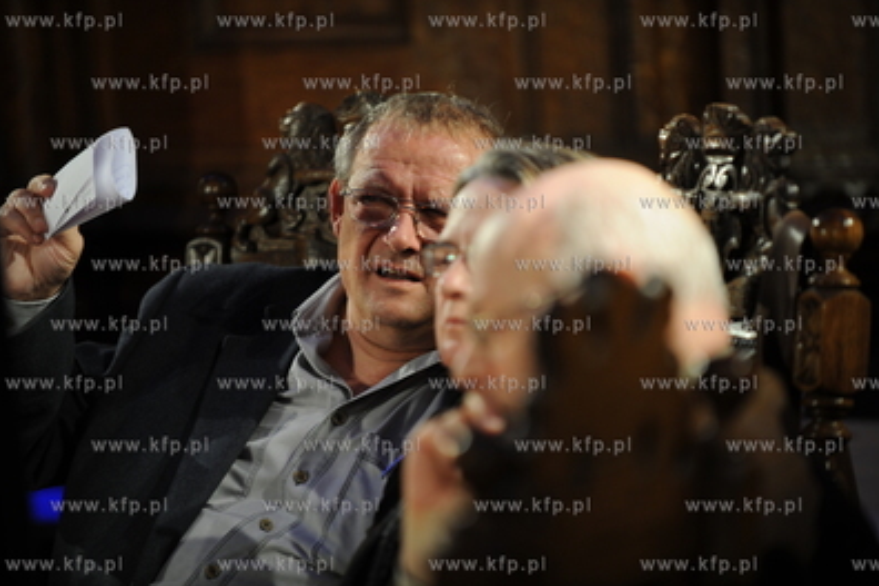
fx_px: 4932
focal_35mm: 202
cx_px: 440
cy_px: 293
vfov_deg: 6.8
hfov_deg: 10.2
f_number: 2.8
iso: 400
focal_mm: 200
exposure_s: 1/50
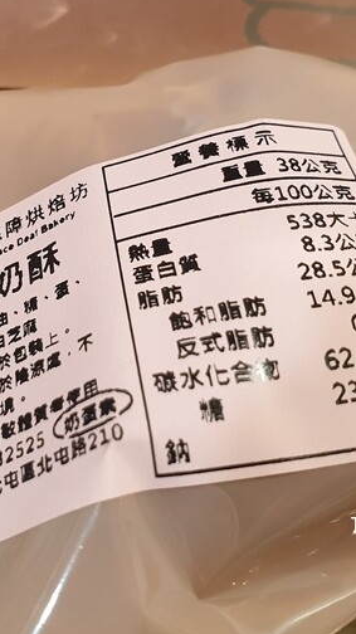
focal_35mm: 45
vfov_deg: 45.4
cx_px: 98
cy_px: 270
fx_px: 756
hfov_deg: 26.2
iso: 320
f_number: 2.4
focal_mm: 4.3
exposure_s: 1/40
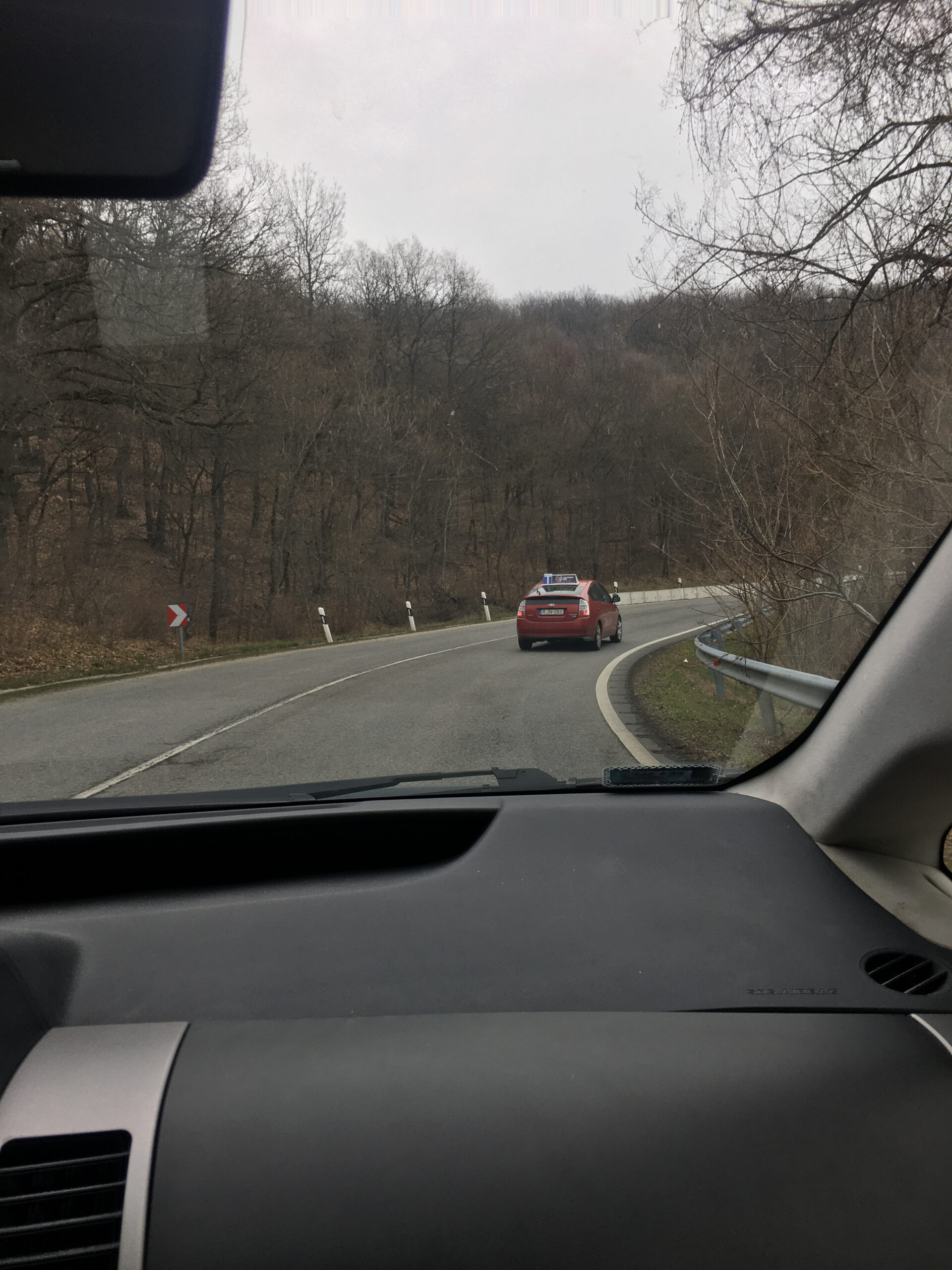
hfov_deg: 48.2
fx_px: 1063
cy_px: 635
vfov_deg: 61.7
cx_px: 476
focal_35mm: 29
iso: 25
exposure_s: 1/418
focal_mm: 4.15
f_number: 2.2
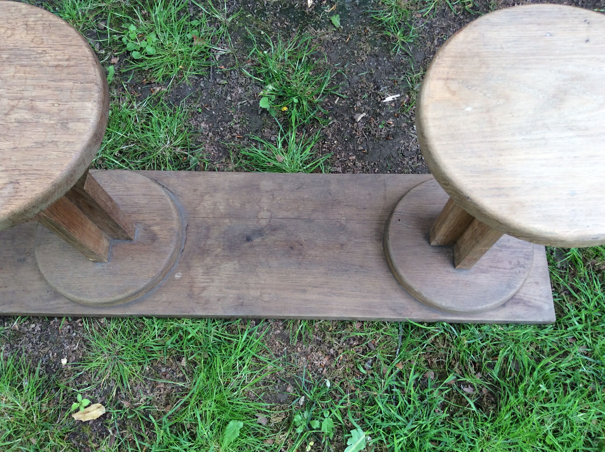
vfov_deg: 44.1
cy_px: 226
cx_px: 302
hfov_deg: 56.9
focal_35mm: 32
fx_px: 558
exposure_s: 1/100
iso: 32
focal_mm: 3.3
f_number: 2.4
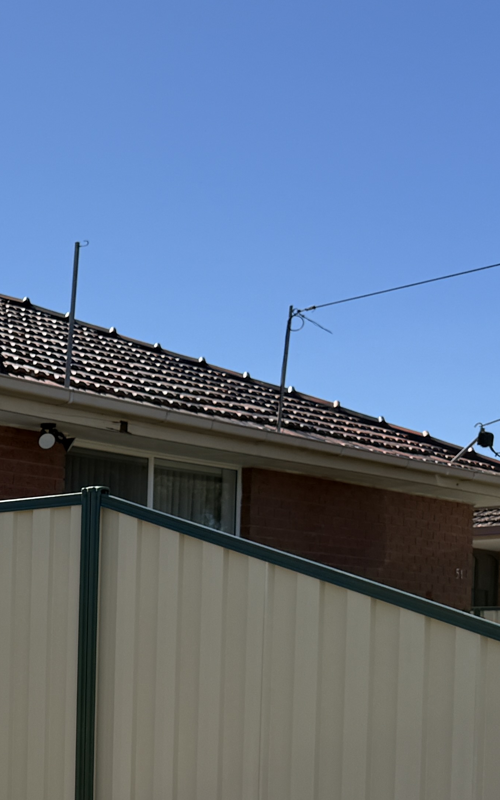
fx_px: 1460
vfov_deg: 29.2
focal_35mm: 67
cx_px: -218
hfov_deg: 17.7
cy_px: 736
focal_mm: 6.76
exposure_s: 1/5319
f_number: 1.78
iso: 80
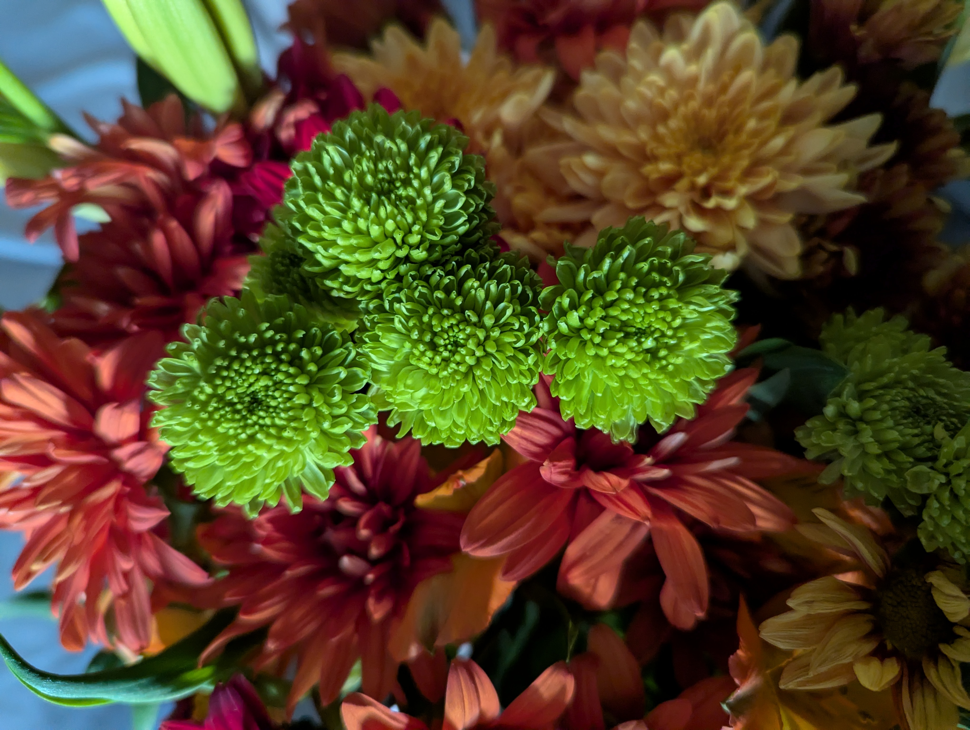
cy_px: 365
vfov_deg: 56.9
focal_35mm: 24
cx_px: 485
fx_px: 673
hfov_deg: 71.5
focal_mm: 6.81
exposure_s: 1/48.3
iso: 882
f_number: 1.85
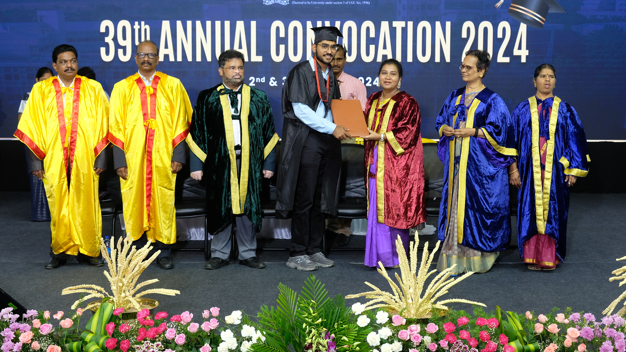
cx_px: 312
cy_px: 155
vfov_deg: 21.4
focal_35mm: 56
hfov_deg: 37.2
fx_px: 930
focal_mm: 35.3
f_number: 6.4
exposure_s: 1/125
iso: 1250
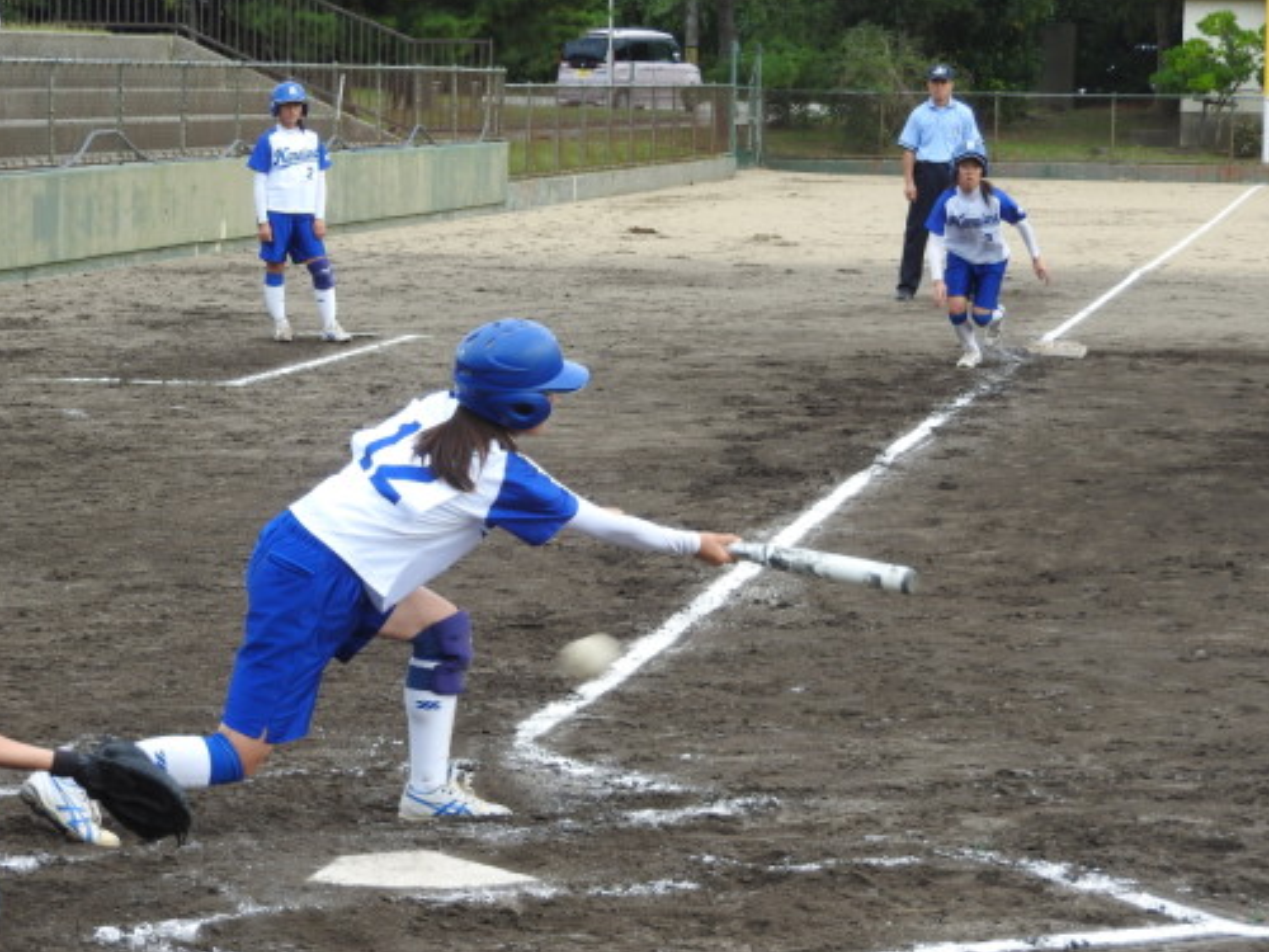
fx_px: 4619
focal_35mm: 126
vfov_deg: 11.8
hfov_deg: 15.6
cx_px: 569
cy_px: 493
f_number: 4.8
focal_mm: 18.8
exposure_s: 1/200
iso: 100
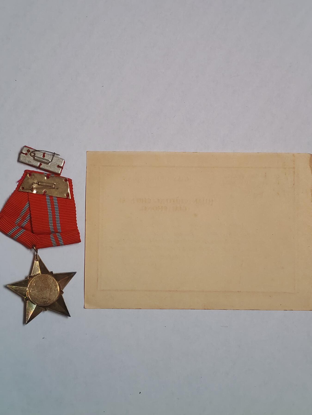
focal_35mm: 68
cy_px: 208
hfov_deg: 21.6
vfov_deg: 28.6
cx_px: 156
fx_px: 817
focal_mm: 5.52
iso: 160
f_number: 1.95
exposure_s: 1/100
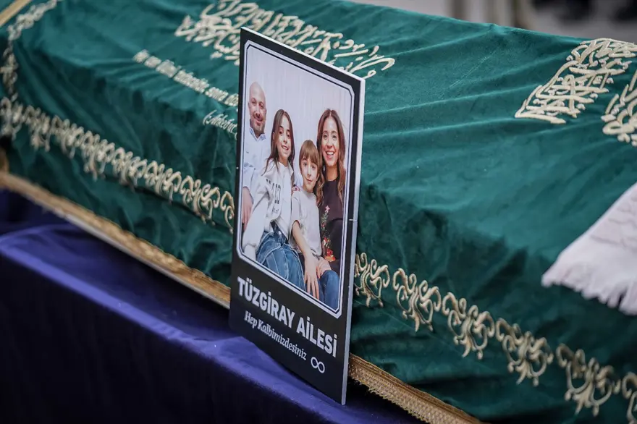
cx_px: 318
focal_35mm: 108
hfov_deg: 18.9
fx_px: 1910
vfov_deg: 12.7
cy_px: 212
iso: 400
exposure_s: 1/1000
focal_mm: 108
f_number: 2.8
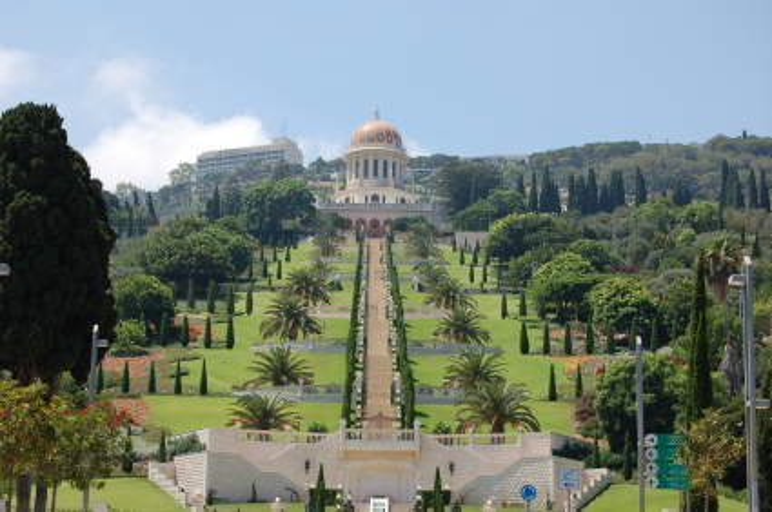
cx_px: 386
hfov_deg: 24.7
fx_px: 1766
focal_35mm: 82
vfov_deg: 16.5
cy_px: 256
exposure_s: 1/320
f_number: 9
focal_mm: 55
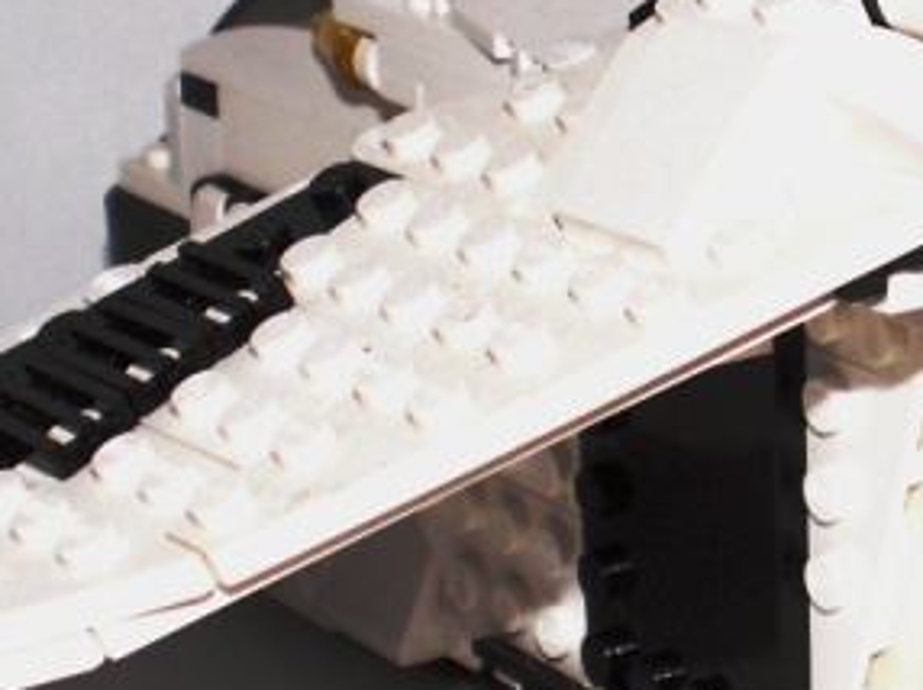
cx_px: 852
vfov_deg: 8.6
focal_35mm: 172
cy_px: 348
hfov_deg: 11.4
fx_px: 4582
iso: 160
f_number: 3.2
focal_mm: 8.01
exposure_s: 1/40
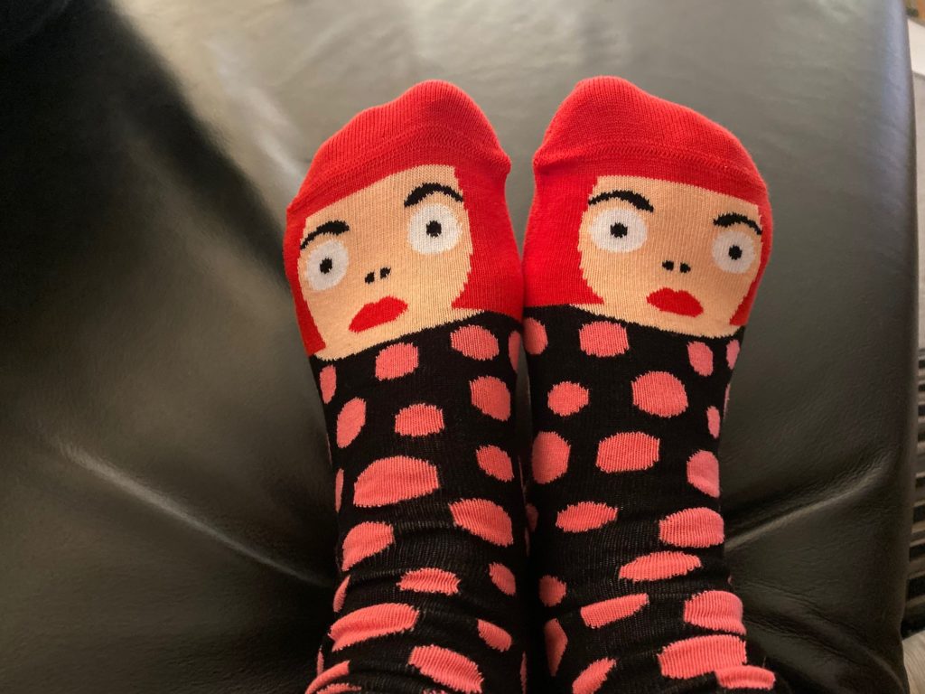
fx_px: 695
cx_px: 462
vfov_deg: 53.1
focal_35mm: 26
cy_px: 347
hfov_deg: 67.3
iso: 640
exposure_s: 1/25
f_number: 1.8
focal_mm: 4.25
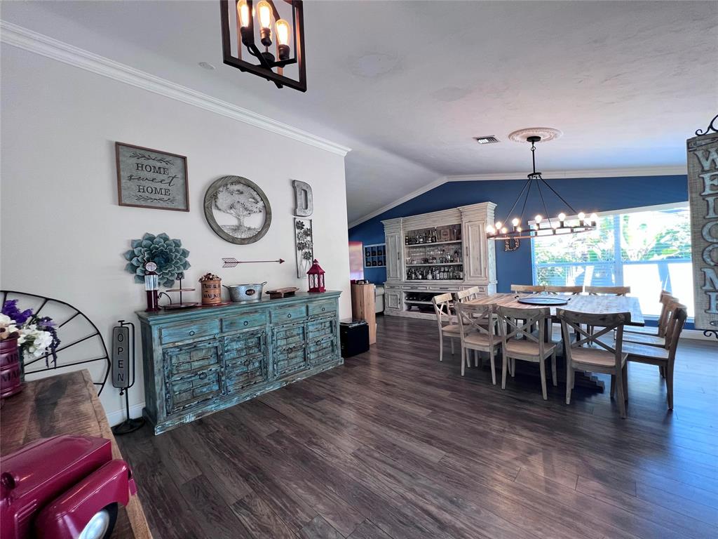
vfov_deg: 89.9
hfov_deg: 106.2
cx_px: 359
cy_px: 270
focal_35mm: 13
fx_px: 270
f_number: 1.8
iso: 160
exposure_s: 1/120
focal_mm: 1.57
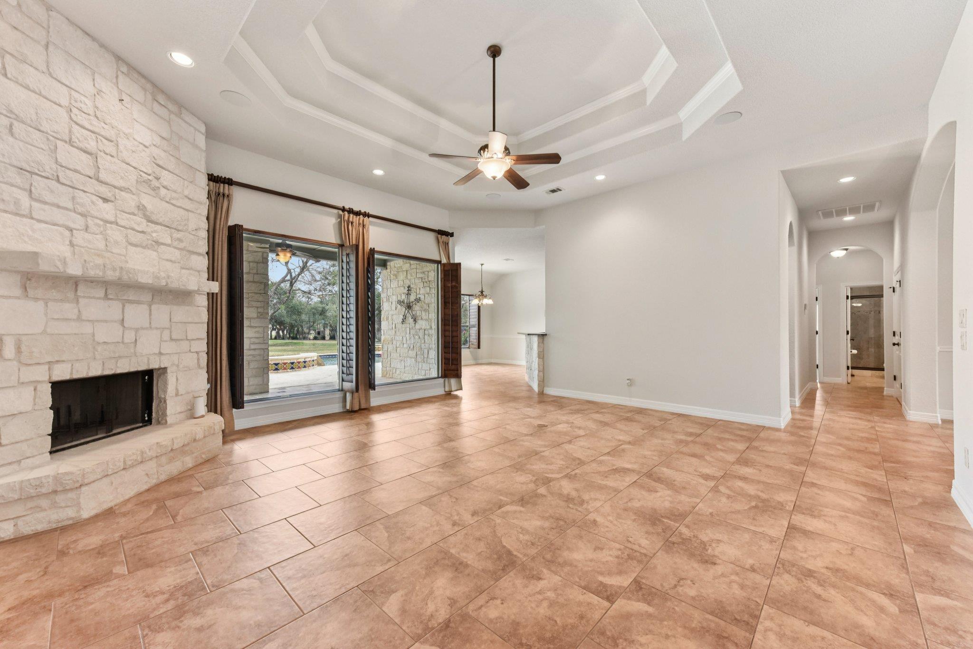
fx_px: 378
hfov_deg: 104.2
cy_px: 324
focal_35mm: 14
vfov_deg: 81.2
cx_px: 486
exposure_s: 1/50
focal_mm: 14
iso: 800
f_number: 8
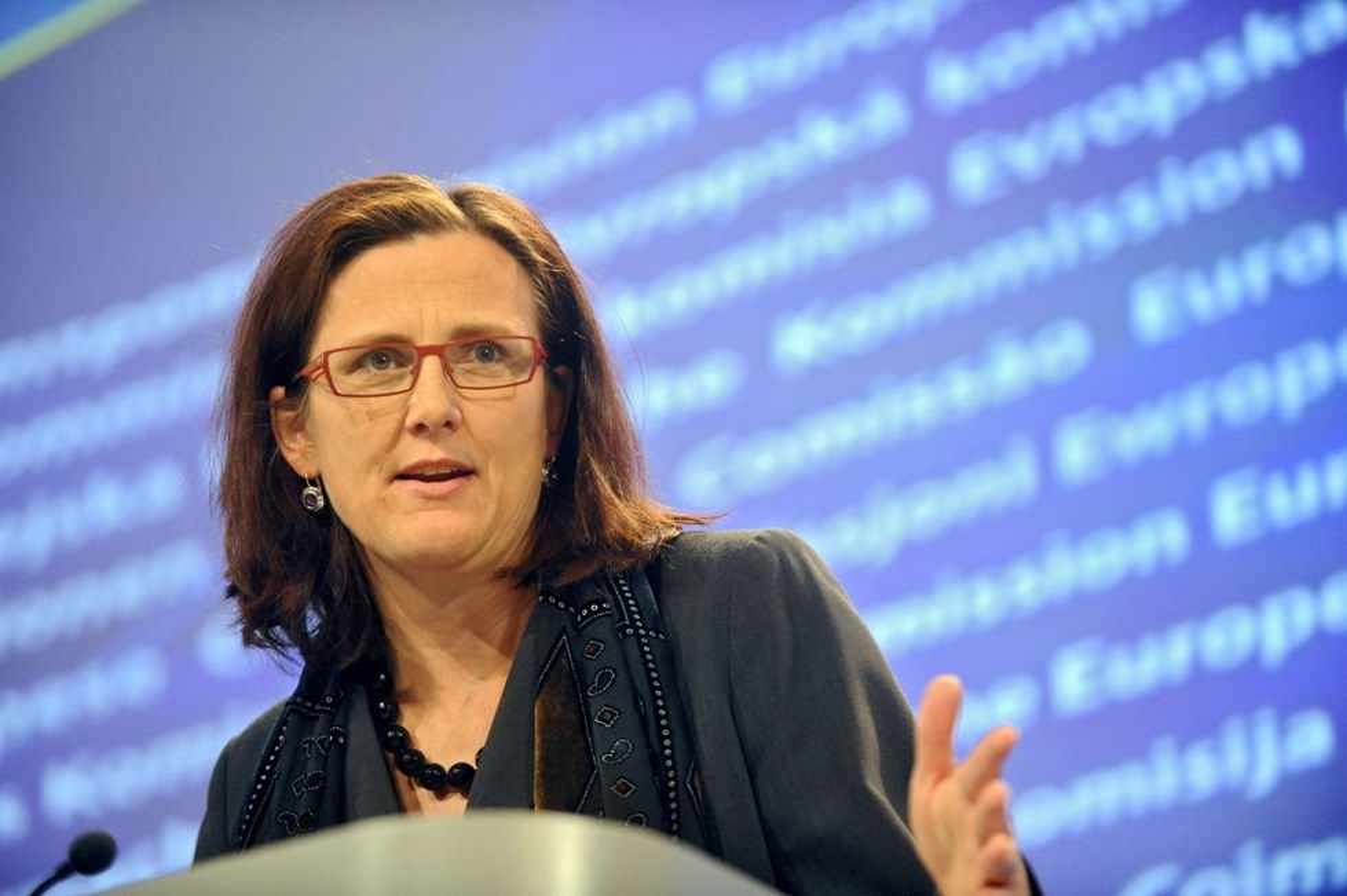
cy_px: 448
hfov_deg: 12.1
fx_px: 6355
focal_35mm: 170
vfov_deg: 8.1
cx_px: 674
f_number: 2.8
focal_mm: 170
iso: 3200
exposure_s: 1/320
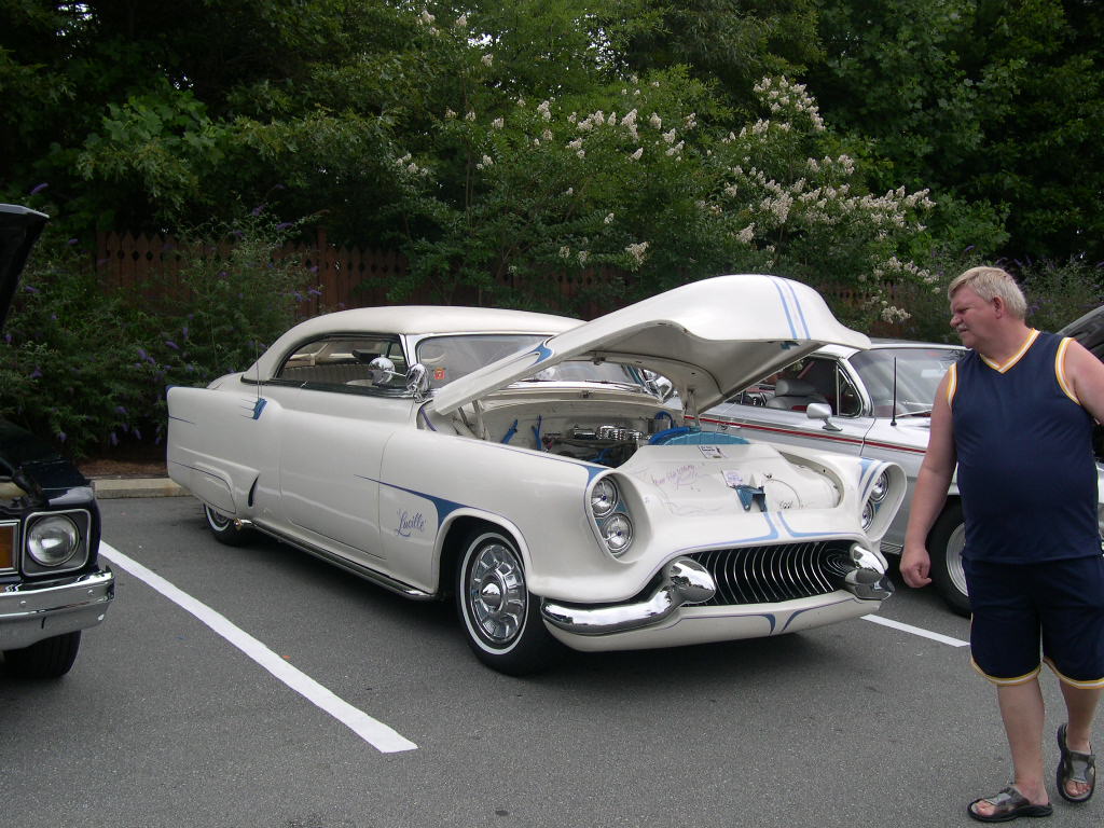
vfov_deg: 37.7
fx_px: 1212
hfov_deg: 49.0
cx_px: 552
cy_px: 414
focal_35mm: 38
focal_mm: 8
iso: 100
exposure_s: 1/132
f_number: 7.6
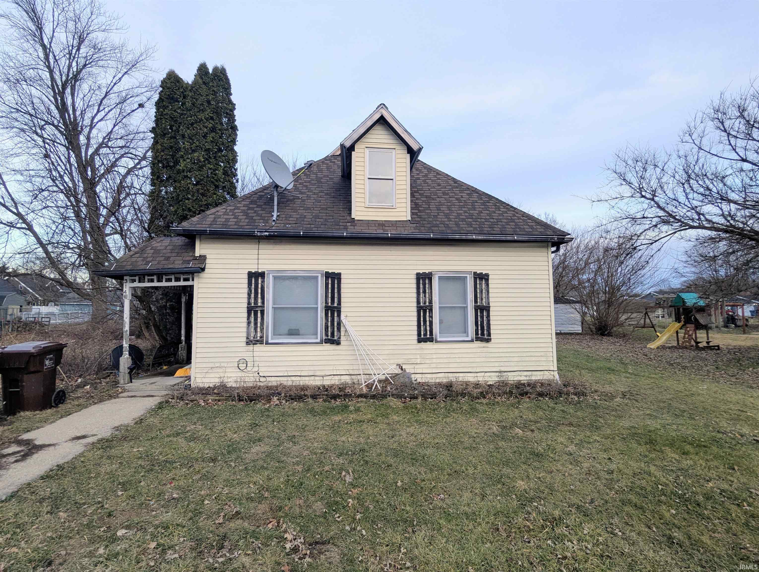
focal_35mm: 16
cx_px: 380
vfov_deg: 78.2
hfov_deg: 94.4
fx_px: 351
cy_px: 286
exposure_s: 1/79.7
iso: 52
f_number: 2.2
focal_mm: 2.35
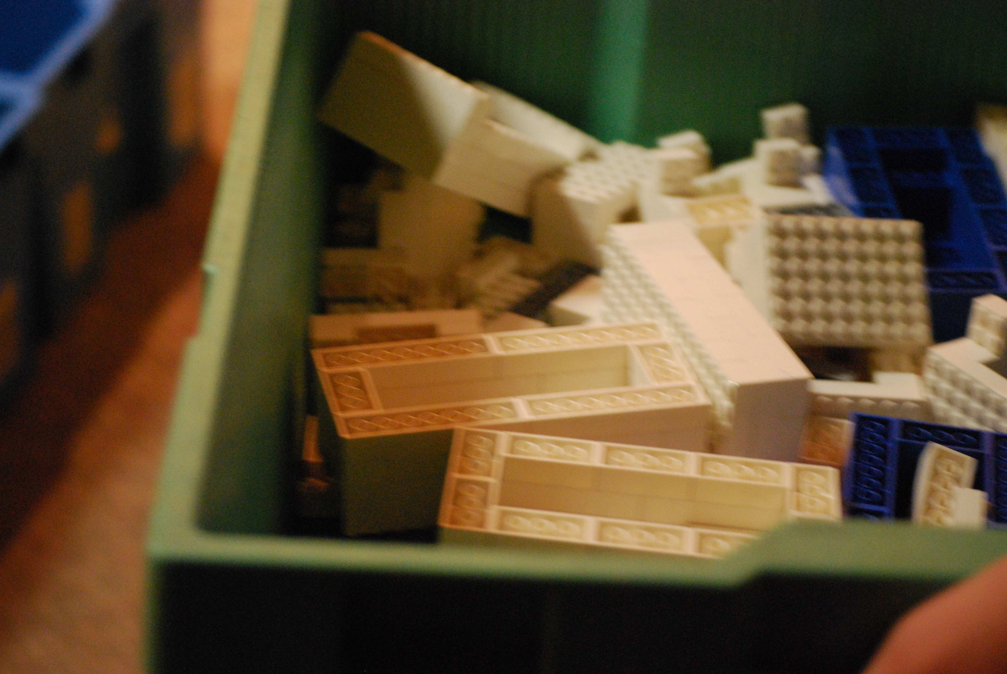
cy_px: 337
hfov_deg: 24.6
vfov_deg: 16.6
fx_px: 2310
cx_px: 504
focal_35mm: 82
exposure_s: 1/13
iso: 1600
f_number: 4
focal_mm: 55
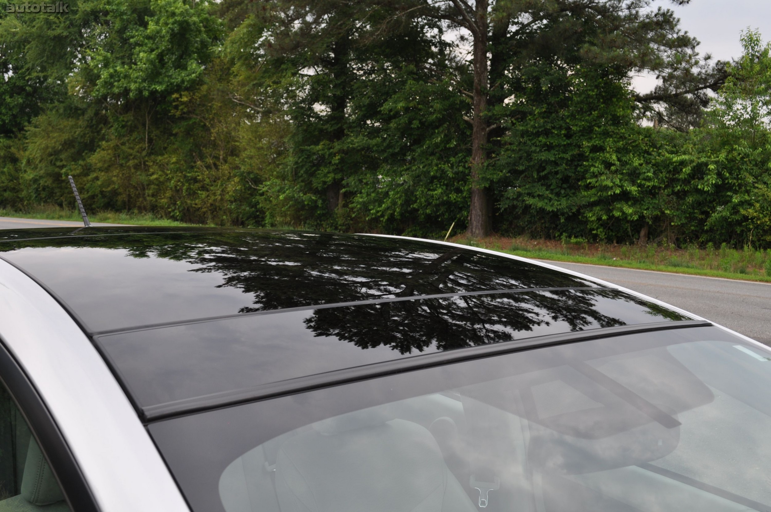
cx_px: 386
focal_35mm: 39
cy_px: 256
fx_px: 834
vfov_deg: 34.1
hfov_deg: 49.6
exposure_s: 1/60
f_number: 8
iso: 200
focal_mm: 26
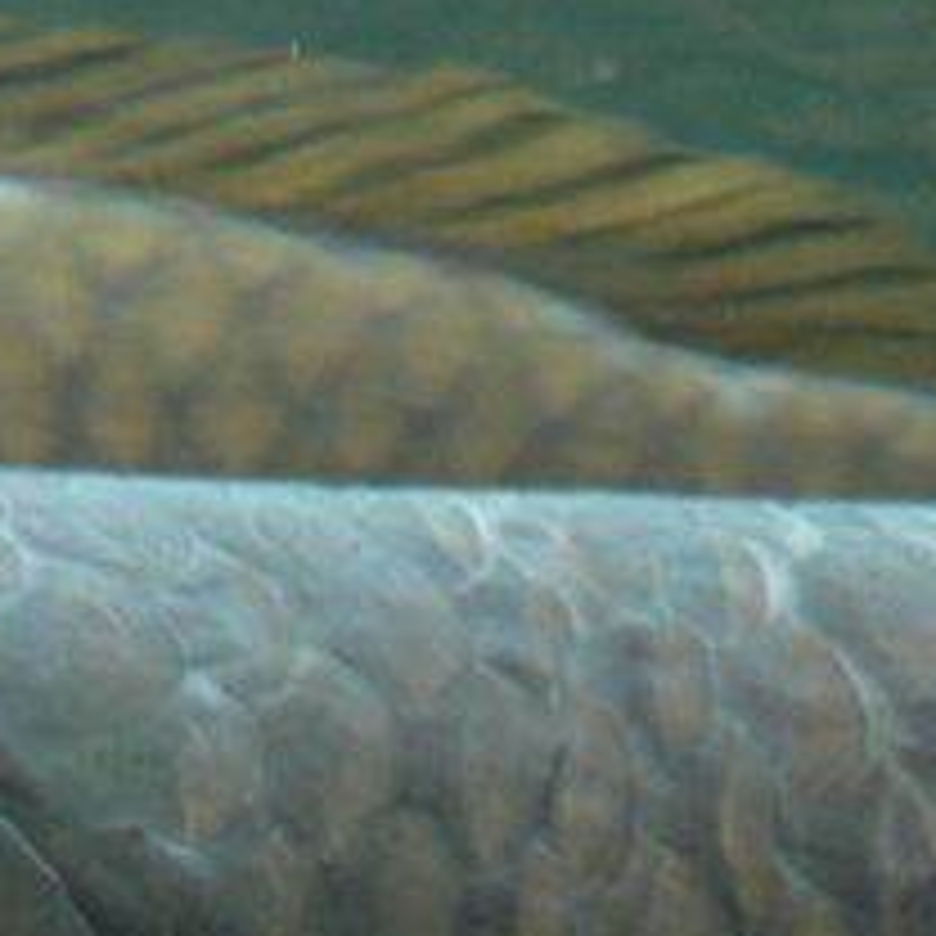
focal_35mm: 157
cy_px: 1616
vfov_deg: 10.5
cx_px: 72
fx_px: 4803
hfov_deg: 11.1
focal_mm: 6
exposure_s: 1/25
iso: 200
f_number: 2.8
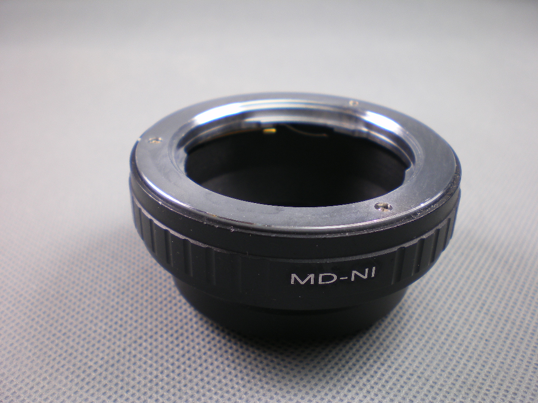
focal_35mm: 38
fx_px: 591
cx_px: 269
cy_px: 202
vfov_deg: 37.7
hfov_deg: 49.0
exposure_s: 1/40
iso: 64
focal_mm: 6.3
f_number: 3.1
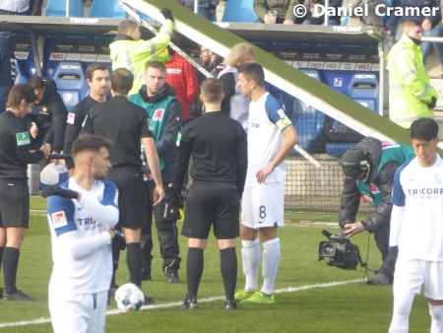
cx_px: 222
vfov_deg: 2.1
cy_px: 166
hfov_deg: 2.8
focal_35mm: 720
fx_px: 9219
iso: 200
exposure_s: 1/125
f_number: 6.4
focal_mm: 129
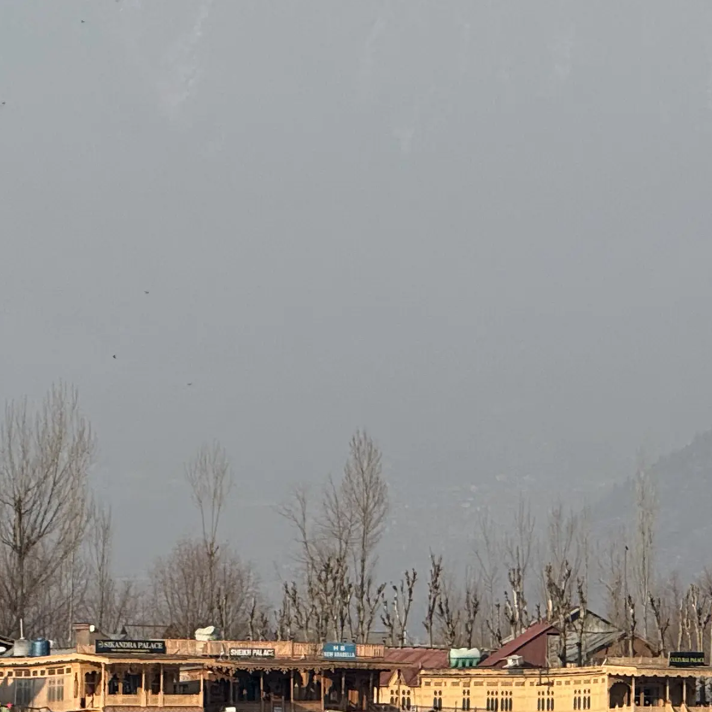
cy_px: 321
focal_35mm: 362
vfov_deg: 4.8
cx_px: 660
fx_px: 8424
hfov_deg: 4.8
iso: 50
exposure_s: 1/1368
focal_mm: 15.66
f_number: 2.8
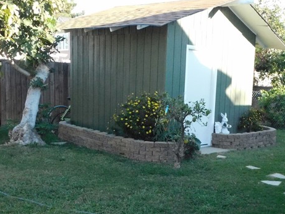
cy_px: 144
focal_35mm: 50
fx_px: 412
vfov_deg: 28.9
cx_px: 184
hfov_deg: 37.9
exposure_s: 1/400
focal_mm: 6.3
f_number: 7
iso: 1600
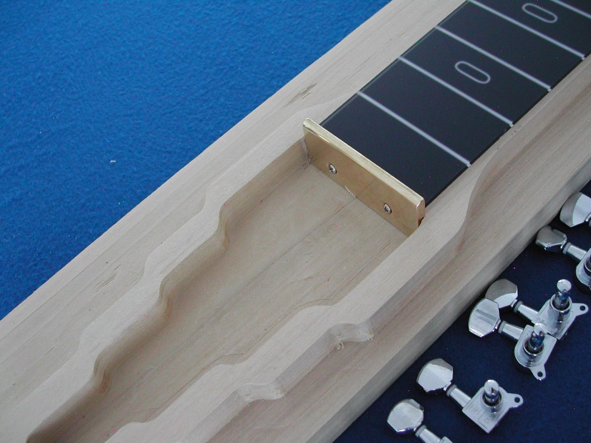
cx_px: 296
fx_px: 649
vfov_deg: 37.7
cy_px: 222
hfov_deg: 49.0
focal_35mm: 38
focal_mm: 8
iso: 209
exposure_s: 1/3.3
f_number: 2.8
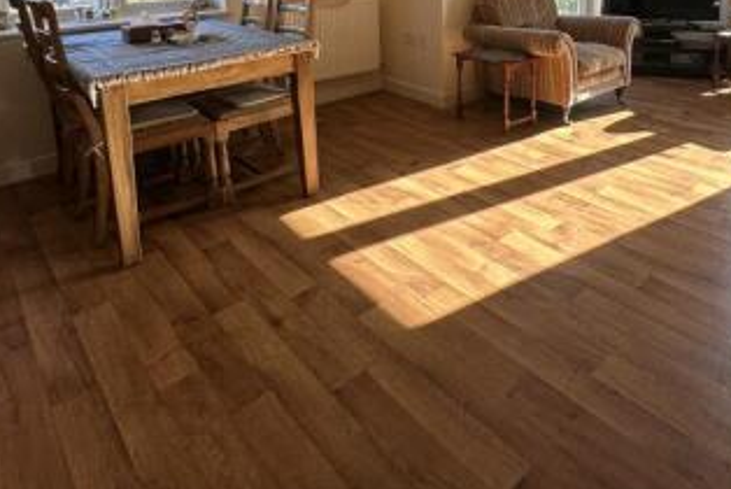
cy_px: 13
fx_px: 549
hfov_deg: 65.9
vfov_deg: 42.3
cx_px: 474
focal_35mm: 27
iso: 64
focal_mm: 2.22
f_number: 2.2
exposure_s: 1/99
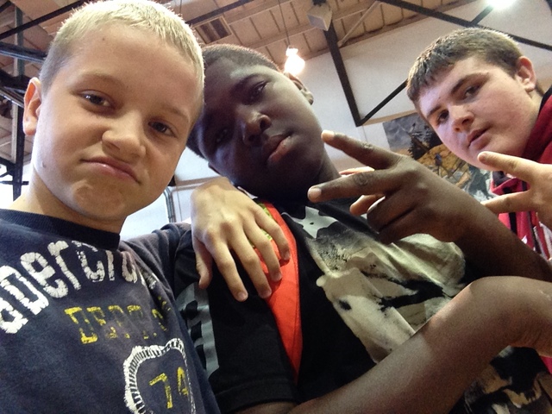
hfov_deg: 55.4
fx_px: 526
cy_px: 207
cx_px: 276
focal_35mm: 33
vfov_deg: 42.9
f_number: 2.4
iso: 250
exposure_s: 1/30
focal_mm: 2.15
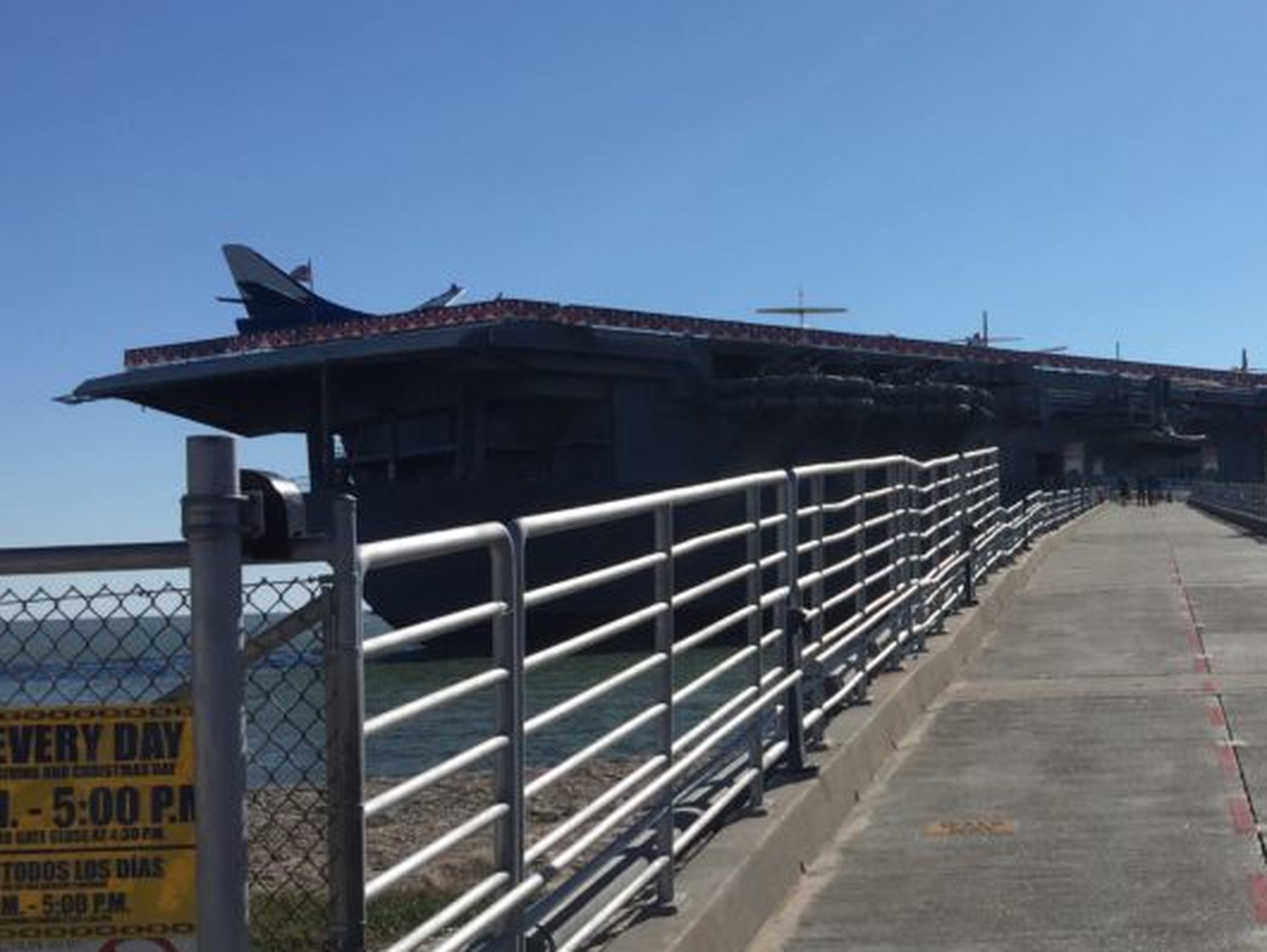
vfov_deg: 26.1
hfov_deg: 32.4
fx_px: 2051
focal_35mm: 56
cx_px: 1167
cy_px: 519
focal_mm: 4.15
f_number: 2.2
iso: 32
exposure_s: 1/4950
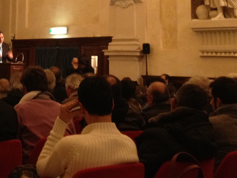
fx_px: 609
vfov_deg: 16.3
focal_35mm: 89
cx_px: 17
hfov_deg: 21.5
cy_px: 12
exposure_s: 1/20
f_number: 2.4
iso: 250
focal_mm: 4.28
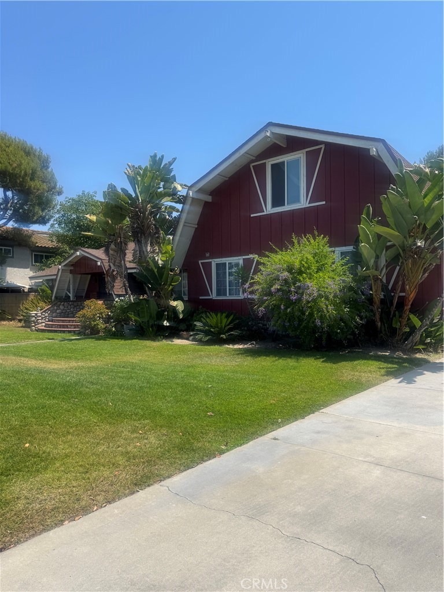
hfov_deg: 56.8
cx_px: 222
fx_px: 410
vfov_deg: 71.6
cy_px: 296
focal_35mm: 24
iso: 80
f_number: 1.78
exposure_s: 1/4608
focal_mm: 6.76
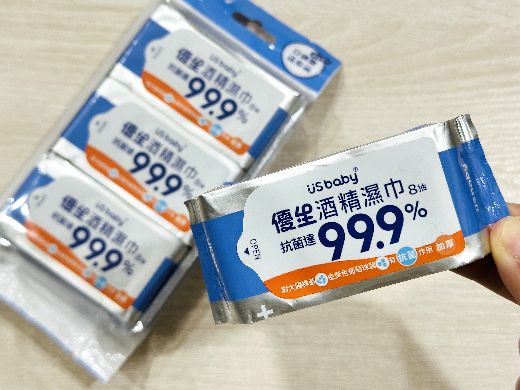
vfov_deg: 27.5
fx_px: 796
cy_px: 177
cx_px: 252
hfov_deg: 36.2
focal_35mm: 53
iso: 80
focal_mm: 6.86
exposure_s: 1/60
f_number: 1.78
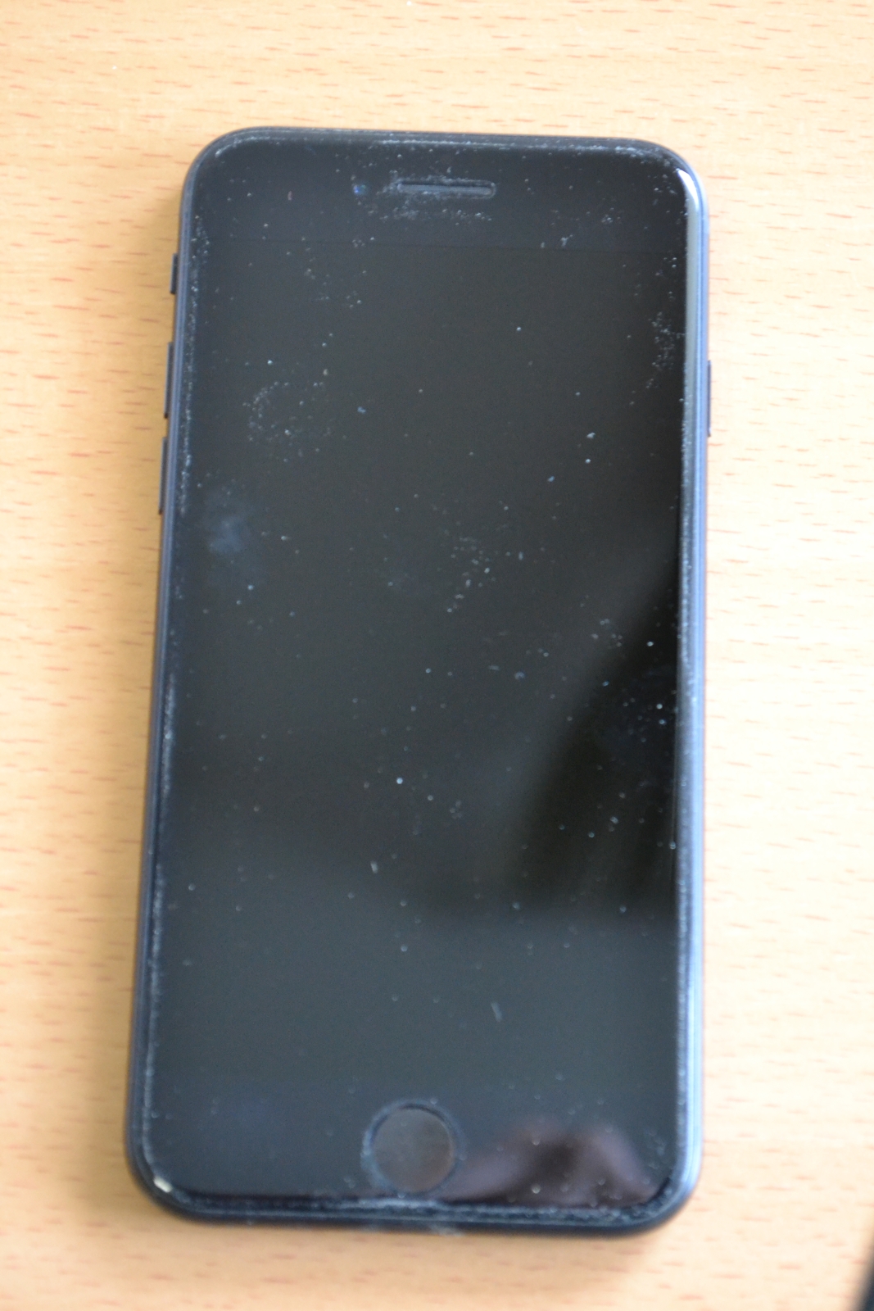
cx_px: 437
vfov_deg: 24.6
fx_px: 3003
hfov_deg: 16.6
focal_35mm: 82
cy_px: 656
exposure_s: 1/25
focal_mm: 55
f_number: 5.6
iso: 3200
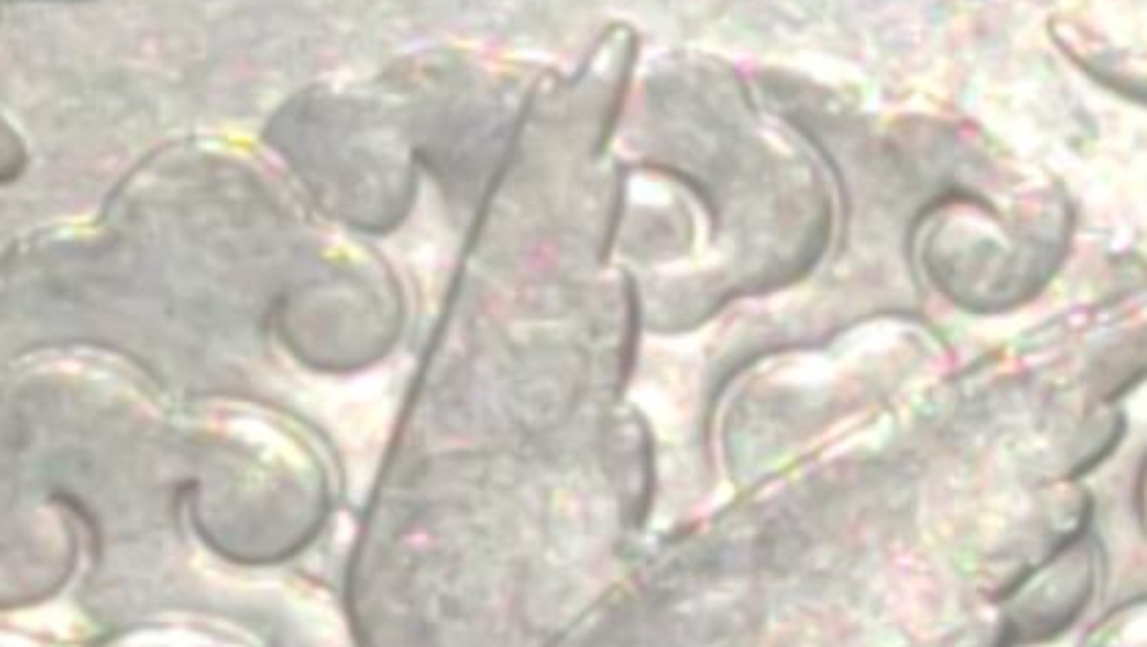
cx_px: 479
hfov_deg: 3.9
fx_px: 17009
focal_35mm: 559
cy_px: 853
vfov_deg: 2.2
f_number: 2
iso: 50
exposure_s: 1/120
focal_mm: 5.75
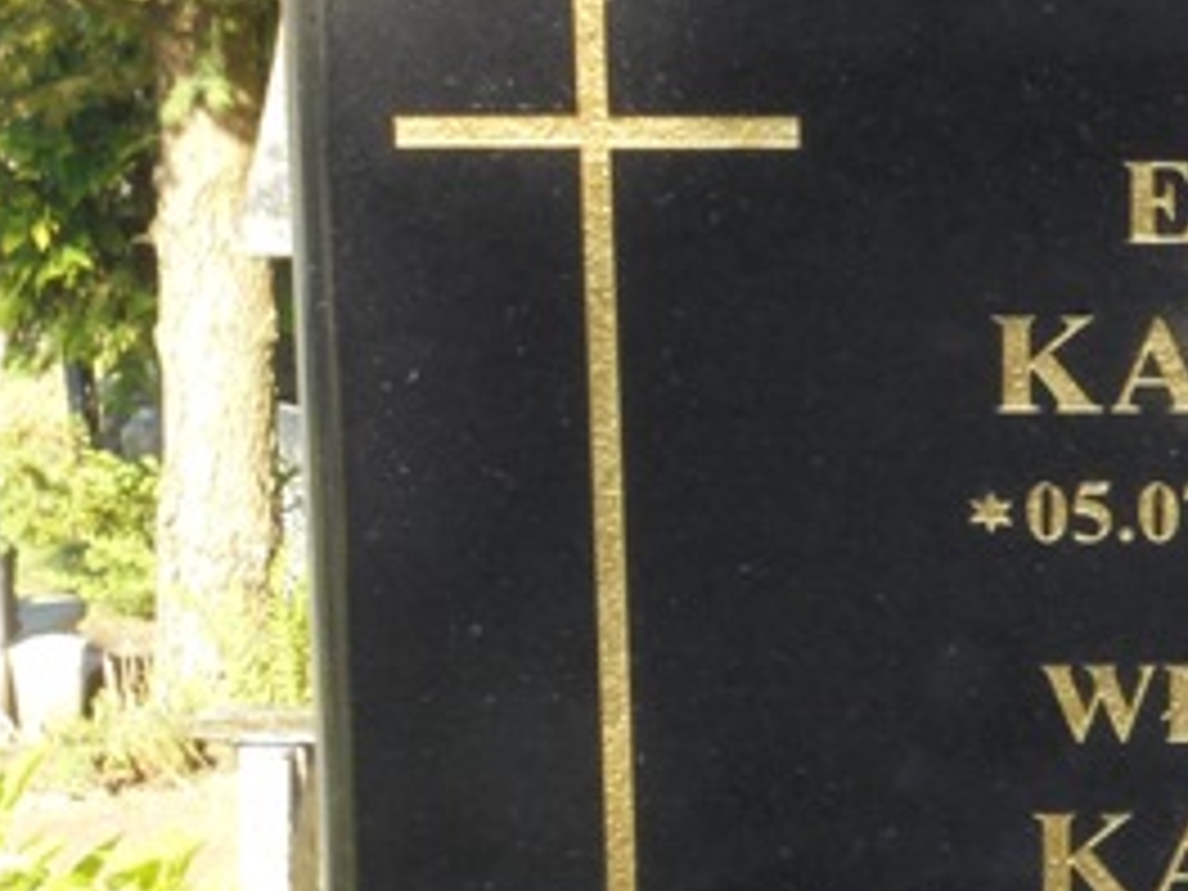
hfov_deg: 9.7
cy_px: 702
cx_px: 1382
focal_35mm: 201
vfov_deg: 7.4
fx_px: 6898
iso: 100
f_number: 6.7
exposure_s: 1/60
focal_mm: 14.9
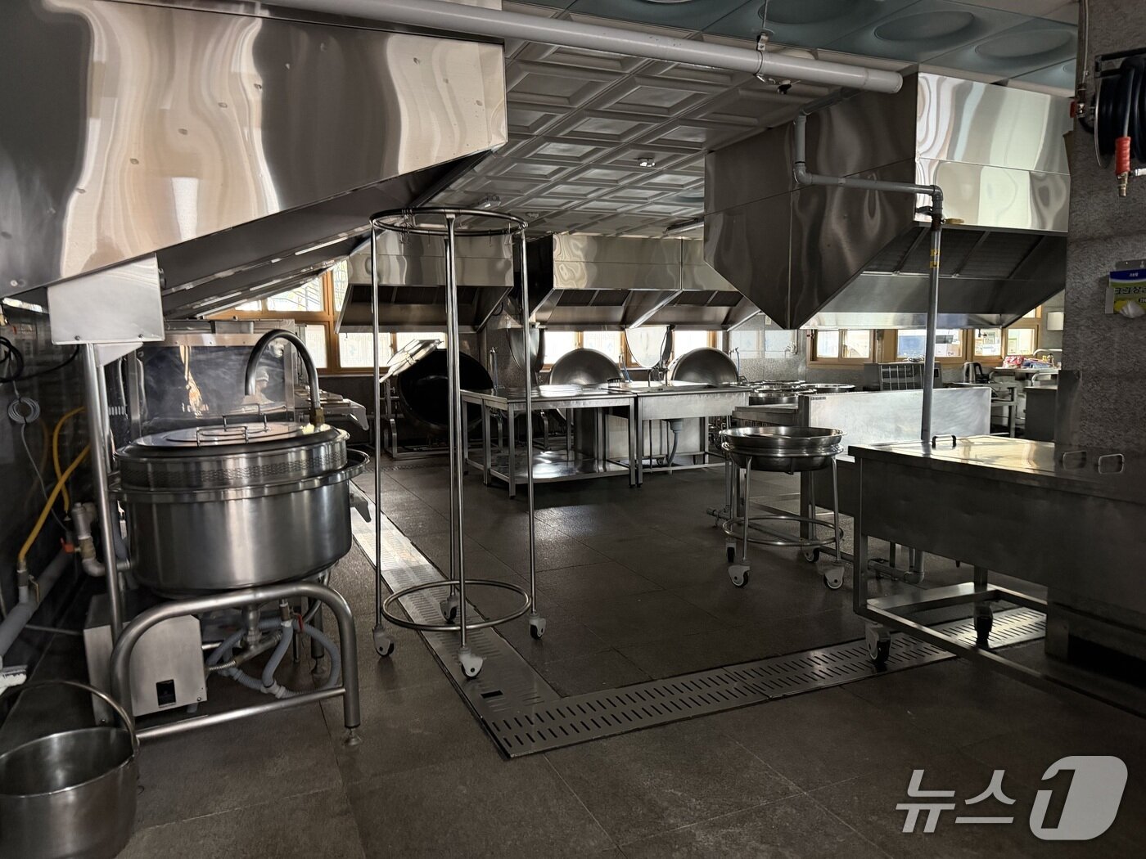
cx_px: 573
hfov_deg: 71.6
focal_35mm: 24
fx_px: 795
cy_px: 430
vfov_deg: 56.8
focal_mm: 6.76
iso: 640
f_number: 1.78
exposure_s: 1/40
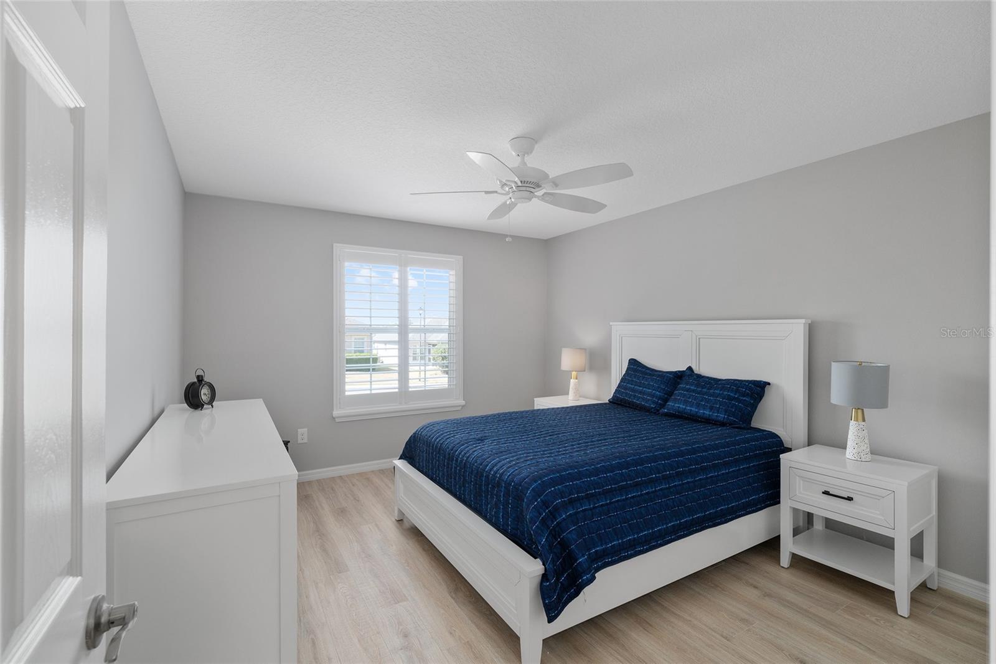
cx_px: 498
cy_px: 332
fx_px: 443
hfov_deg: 96.7
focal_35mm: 16
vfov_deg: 73.7
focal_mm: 16
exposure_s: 1/13
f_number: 8
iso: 400
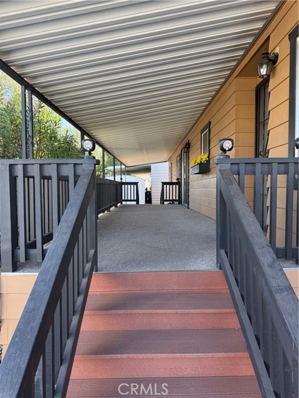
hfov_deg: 56.8
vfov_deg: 71.6
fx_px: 276
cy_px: 199
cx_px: 150
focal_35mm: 24
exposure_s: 1/284
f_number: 1.78
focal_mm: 6.76
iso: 100
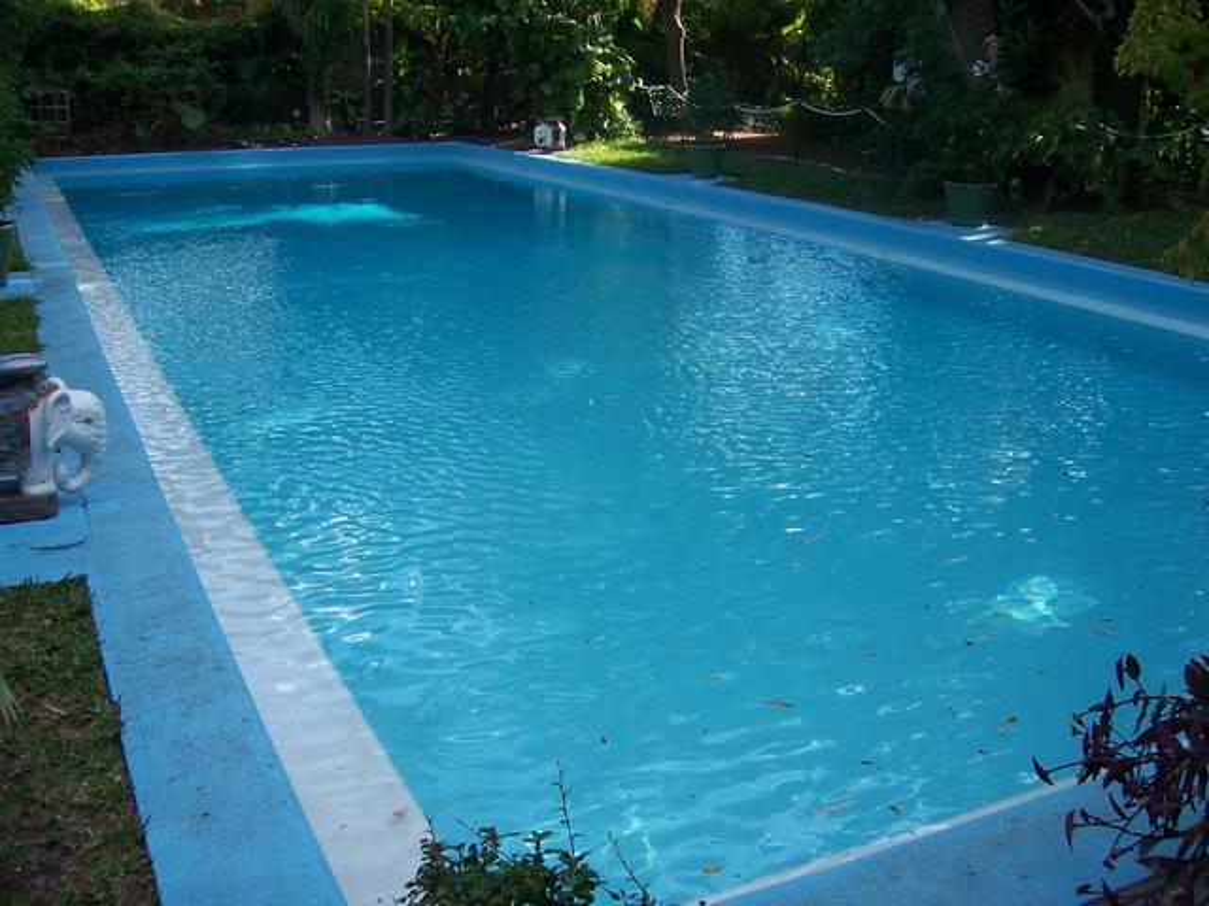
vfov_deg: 39.7
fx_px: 1257
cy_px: 453
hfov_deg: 51.4
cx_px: 604
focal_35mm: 36
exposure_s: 1/350
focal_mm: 6
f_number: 3
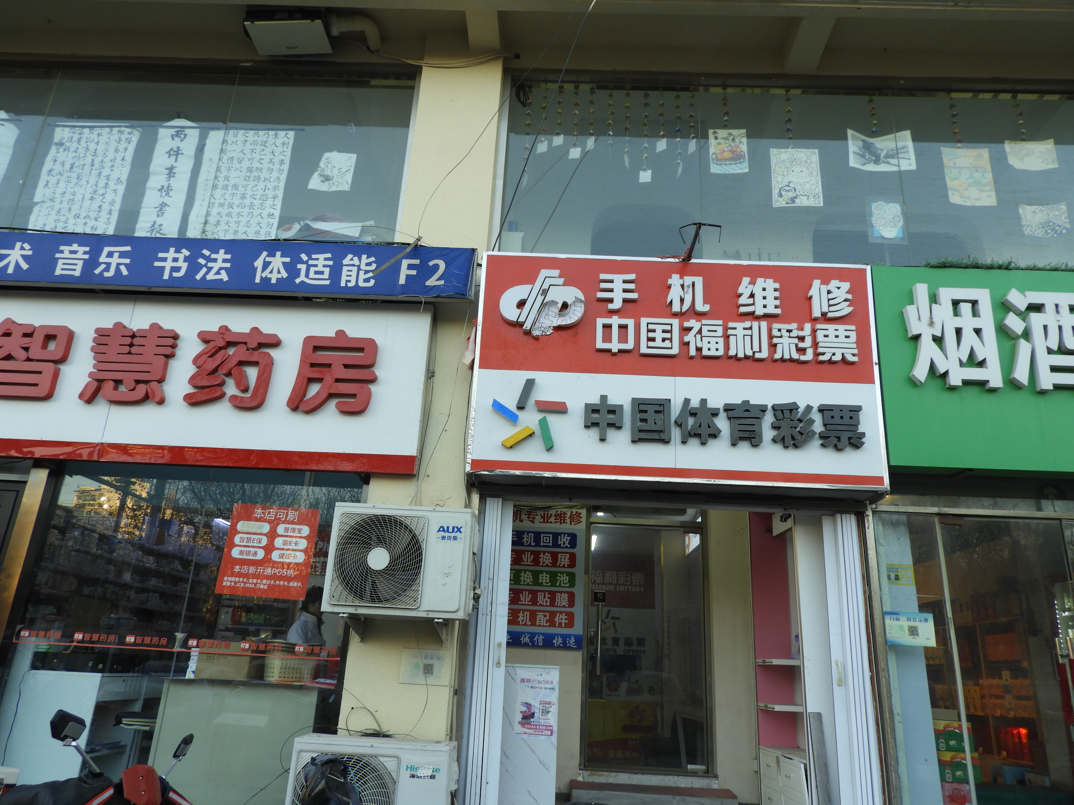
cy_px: 402
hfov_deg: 71.6
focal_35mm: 24
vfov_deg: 56.8
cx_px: 537
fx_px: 745
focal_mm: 4.3
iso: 100
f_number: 3.3
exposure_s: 1/100
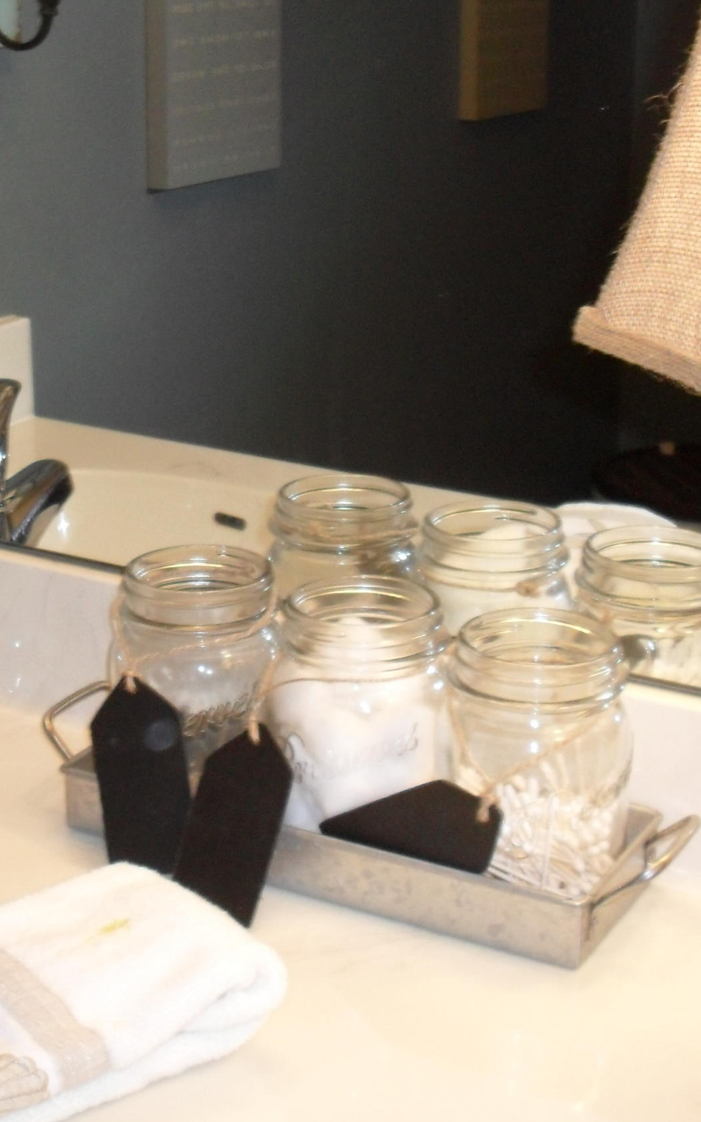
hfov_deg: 19.4
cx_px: 88
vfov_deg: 31.0
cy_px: 488
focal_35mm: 66
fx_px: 2017
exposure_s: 1/45
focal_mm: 6.3
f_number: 3.2
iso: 200
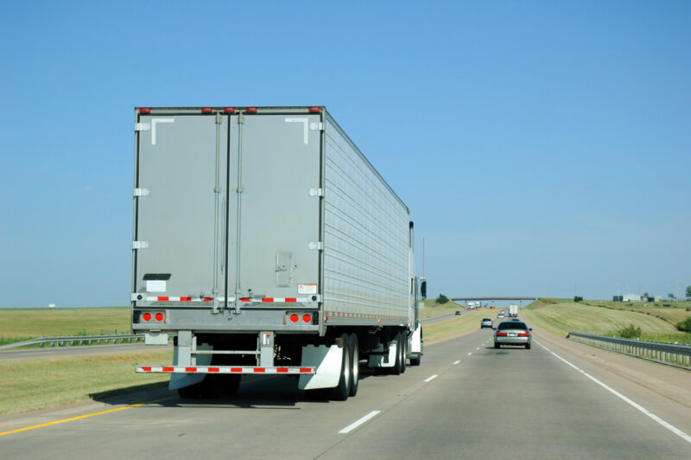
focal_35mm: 72
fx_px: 1381
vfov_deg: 18.9
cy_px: 230
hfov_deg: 28.1
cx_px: 346
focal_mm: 48
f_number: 7.1
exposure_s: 1/640
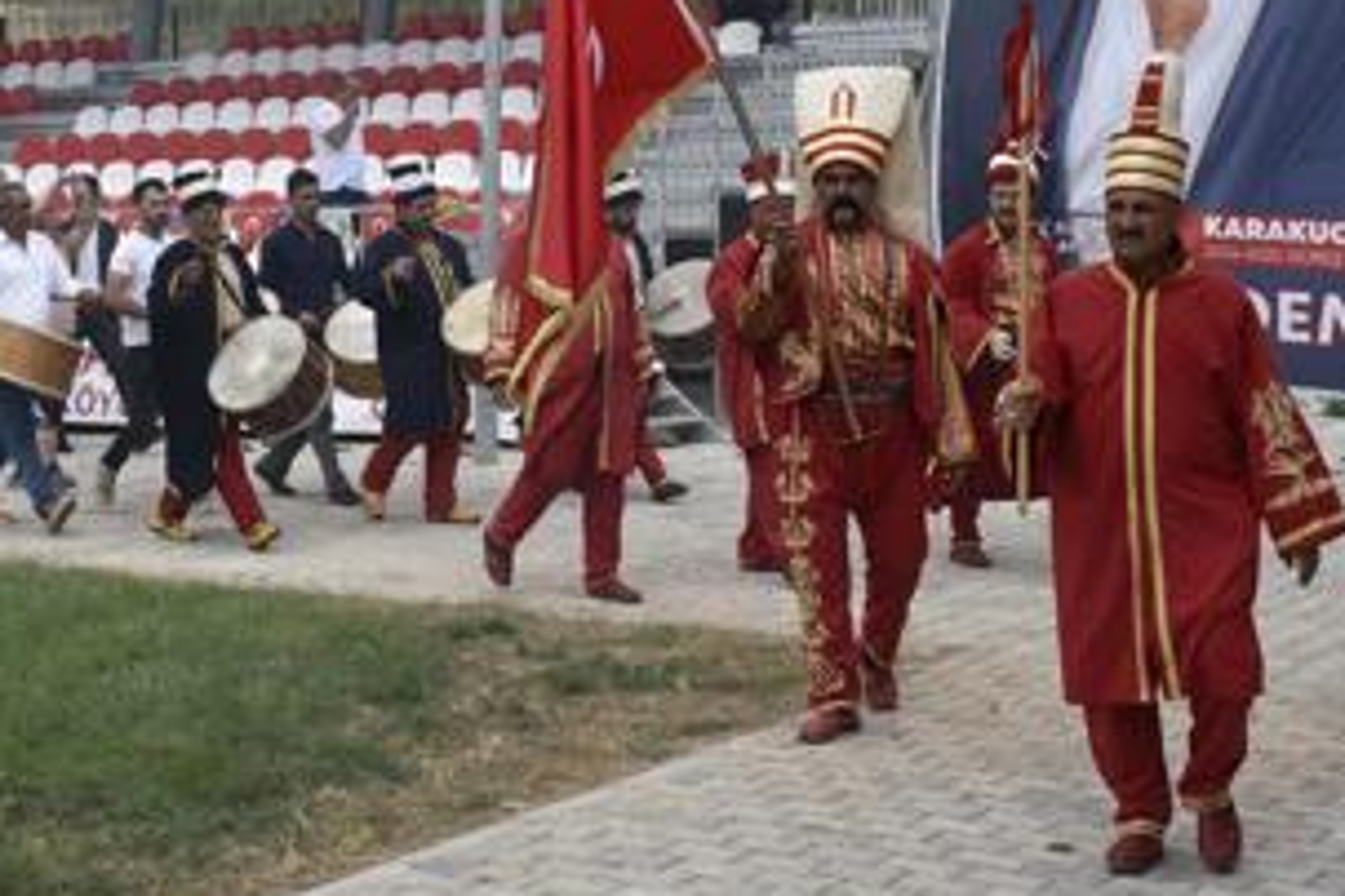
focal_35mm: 70
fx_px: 2616
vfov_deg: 19.3
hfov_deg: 28.8
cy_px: 226
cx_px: 610
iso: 220
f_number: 8
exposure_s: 1/500
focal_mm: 23
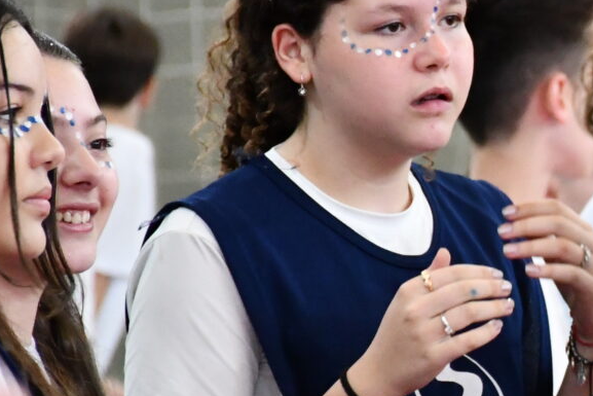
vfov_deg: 2.6
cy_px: 334
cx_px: 778
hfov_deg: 3.9
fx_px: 8600
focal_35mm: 522
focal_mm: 105
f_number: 5.6
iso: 5000
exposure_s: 1/125
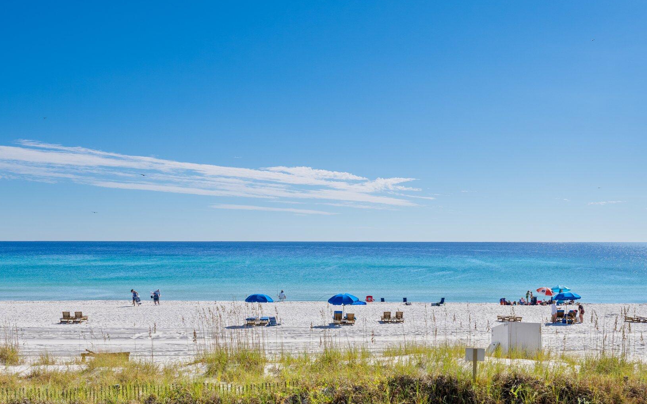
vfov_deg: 27.9
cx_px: 381
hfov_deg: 43.3
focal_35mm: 46
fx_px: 811
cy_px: 241
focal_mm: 24
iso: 100
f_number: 10
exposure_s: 1/100
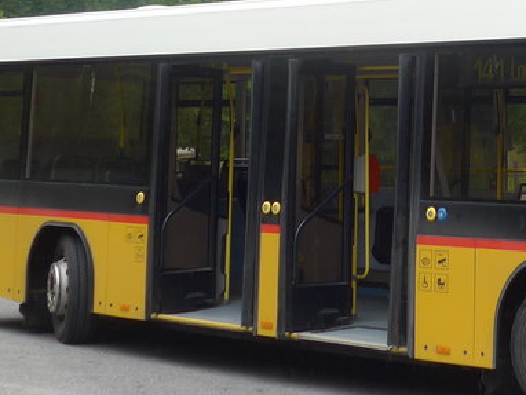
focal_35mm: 113
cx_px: 474
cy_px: -84
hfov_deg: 17.2
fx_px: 1718
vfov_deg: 12.8
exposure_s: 1/500
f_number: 2.8
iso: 80
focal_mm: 7.5
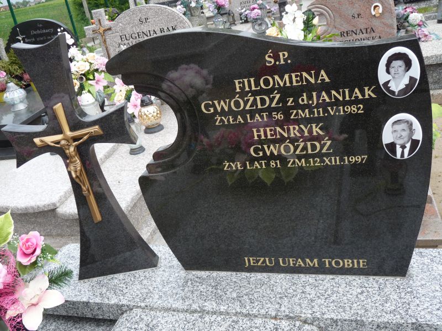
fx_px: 434
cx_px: 221
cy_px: 166
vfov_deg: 41.8
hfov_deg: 54.0
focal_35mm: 34
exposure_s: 1/100
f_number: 3
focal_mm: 6.1
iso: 100
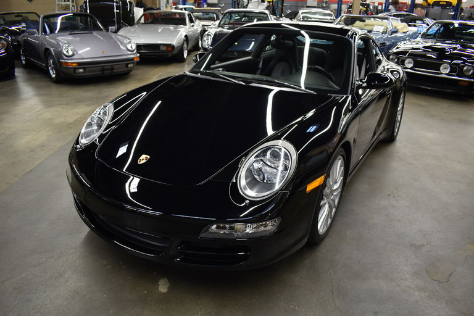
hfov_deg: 67.4
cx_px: 237
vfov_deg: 47.9
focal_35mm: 27
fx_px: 355
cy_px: 158
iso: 280
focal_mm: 18
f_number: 3.5
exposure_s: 1/30
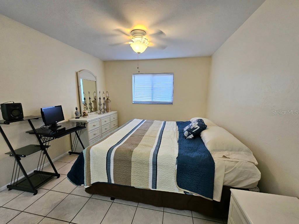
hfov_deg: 106.2
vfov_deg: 89.9
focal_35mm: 13
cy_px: 112
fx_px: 112
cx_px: 150
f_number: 2.2
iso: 100
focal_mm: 2.2
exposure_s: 1/60.2
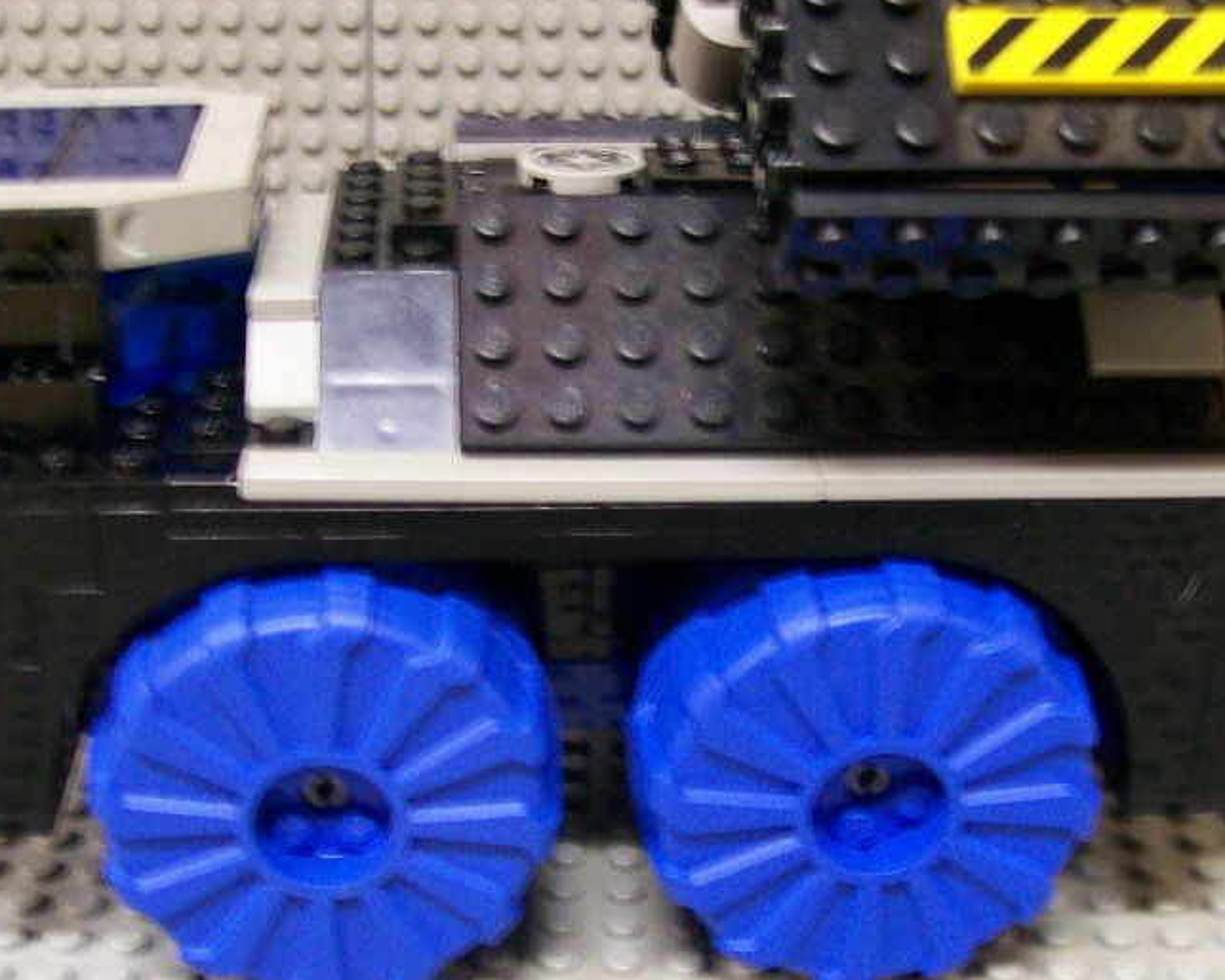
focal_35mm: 56
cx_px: 556
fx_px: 2030
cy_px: 601
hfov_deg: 33.6
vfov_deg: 27.1
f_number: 2.7
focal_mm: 6
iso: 160
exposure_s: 1/8.8
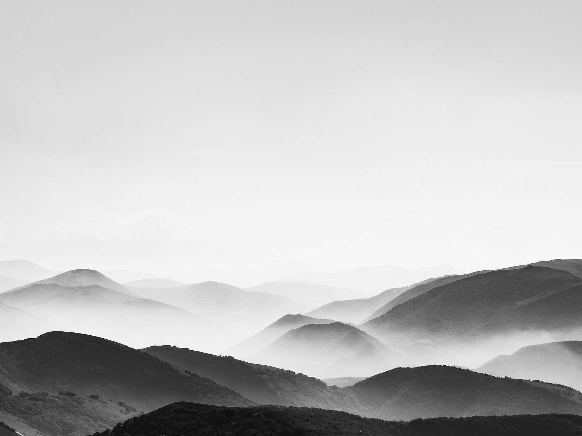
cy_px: 297
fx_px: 1833
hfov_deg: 18.0
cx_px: 291
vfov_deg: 13.6
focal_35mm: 109
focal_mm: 50
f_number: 5.6
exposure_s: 1/800
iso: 100
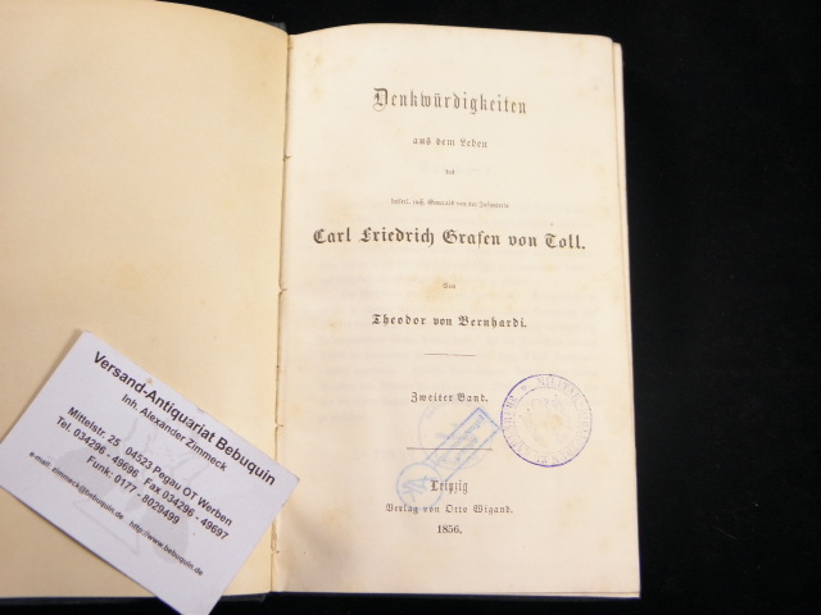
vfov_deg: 32.9
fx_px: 1044
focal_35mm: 44
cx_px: 410
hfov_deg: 42.9
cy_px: 308
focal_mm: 7.9
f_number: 3.9
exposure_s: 1/40
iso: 160
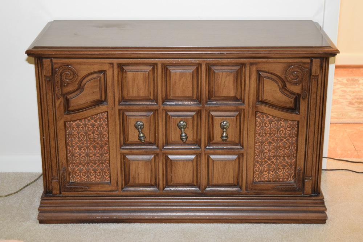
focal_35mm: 75
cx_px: 182
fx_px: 756
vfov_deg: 18.2
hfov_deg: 27.0
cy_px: 121
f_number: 5.6
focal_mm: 50
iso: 3200
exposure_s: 1/60
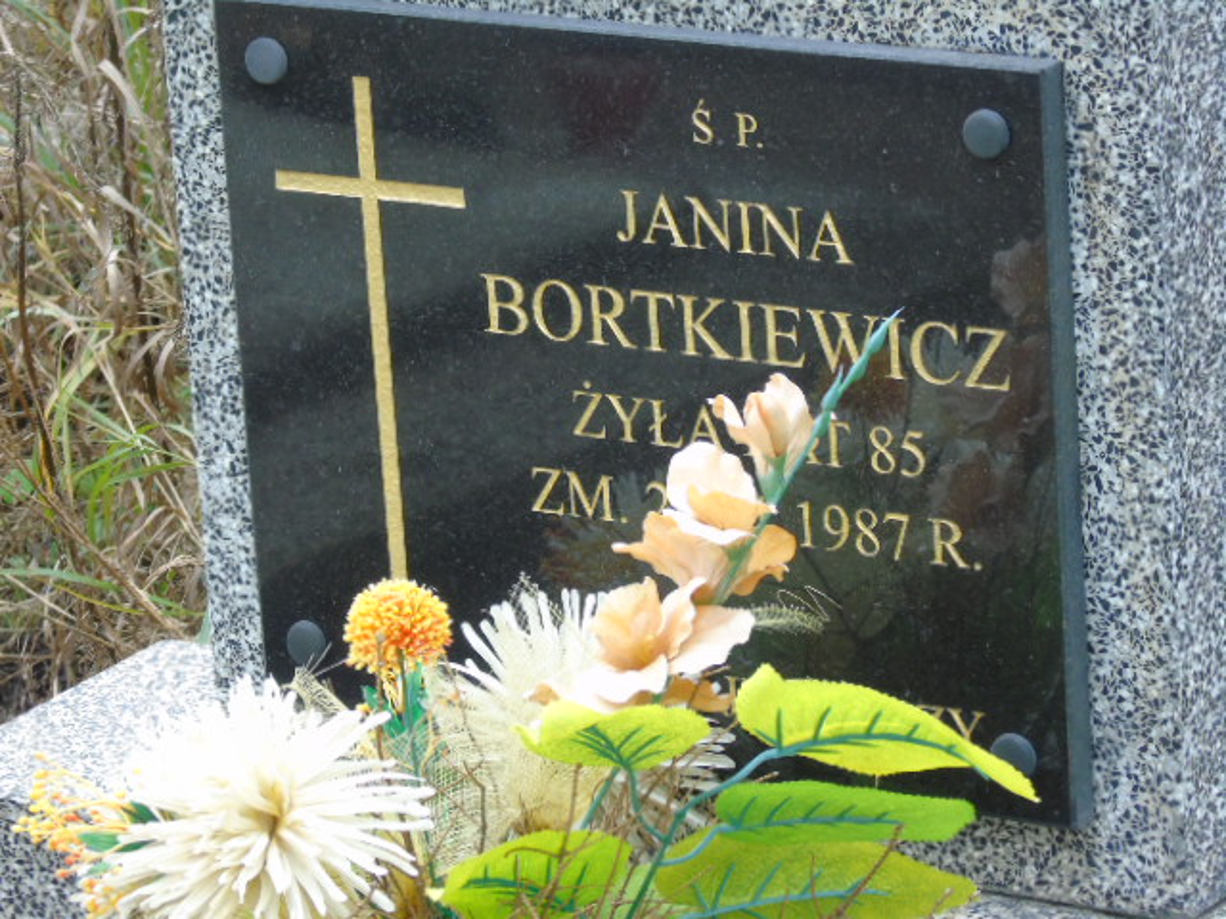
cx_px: 613
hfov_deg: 10.6
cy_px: 460
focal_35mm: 186
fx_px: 6588
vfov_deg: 8.0
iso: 320
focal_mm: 33
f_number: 5
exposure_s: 1/125
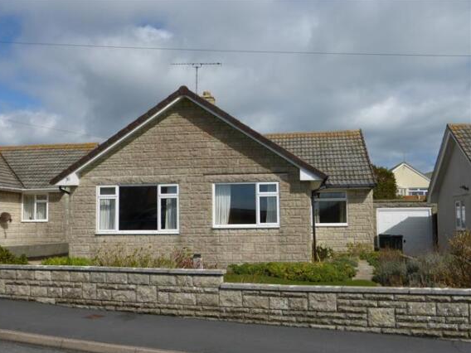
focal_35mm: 40
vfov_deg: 36.0
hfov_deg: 46.8
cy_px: 178
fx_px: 544
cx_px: 230
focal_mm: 6.9
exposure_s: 1/2000
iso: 100
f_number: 3.9
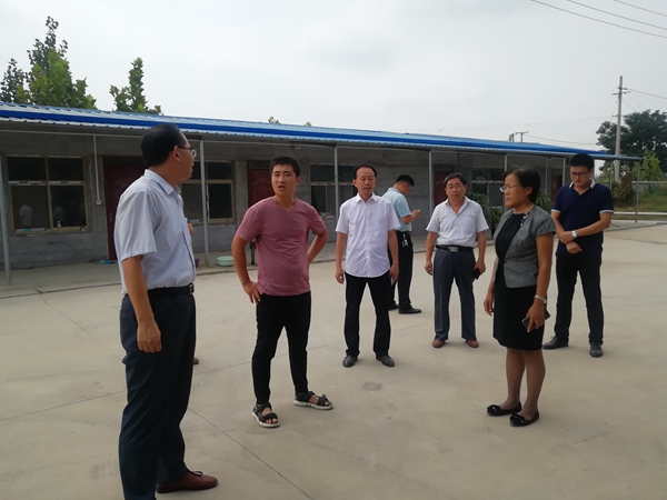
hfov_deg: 65.3
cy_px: 250
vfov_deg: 51.4
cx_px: 334
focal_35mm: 27
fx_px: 520
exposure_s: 1/1276
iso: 50
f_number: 1.8
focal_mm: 3.83
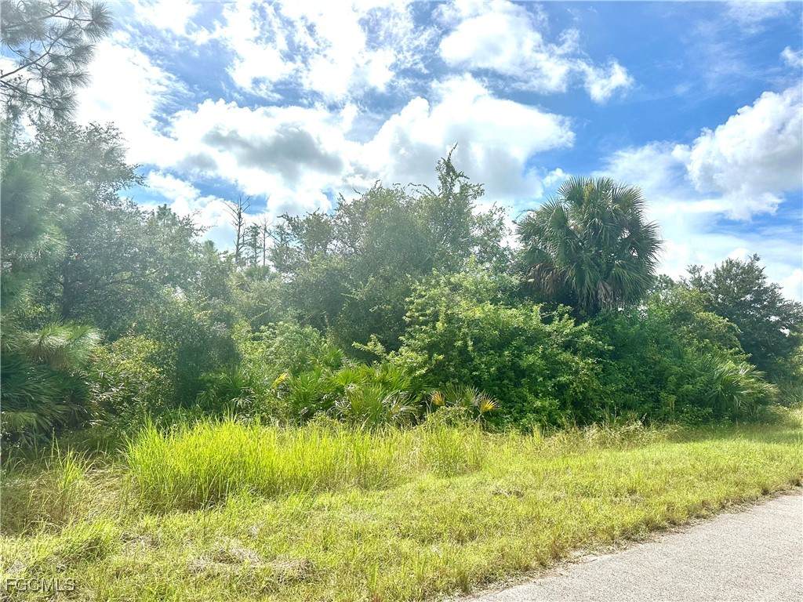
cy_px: 301
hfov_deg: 71.6
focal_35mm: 24
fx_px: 557
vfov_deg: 56.8
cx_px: 402
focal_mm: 6.86
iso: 80
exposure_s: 1/10753
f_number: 1.78
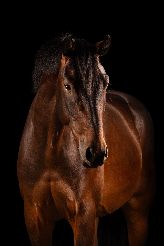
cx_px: 82
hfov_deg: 6.9
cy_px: 123
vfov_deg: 10.3
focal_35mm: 200
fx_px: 1369
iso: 100
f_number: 13
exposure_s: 1/200
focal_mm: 200
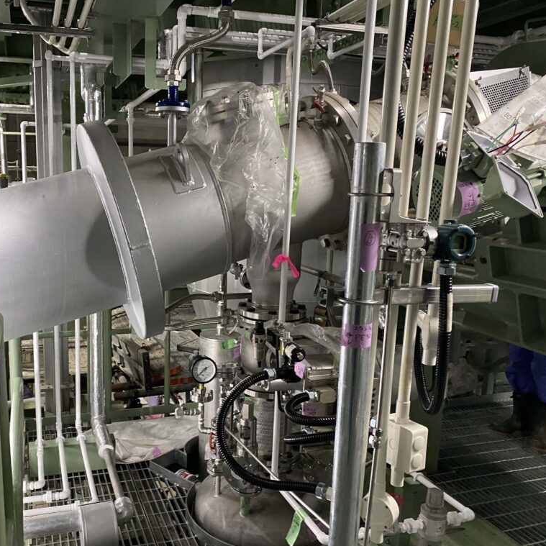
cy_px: 274
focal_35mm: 31
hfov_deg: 51.7
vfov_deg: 52.5
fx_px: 553
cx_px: 187
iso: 400
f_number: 1.8
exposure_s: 1/50
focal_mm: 4.25
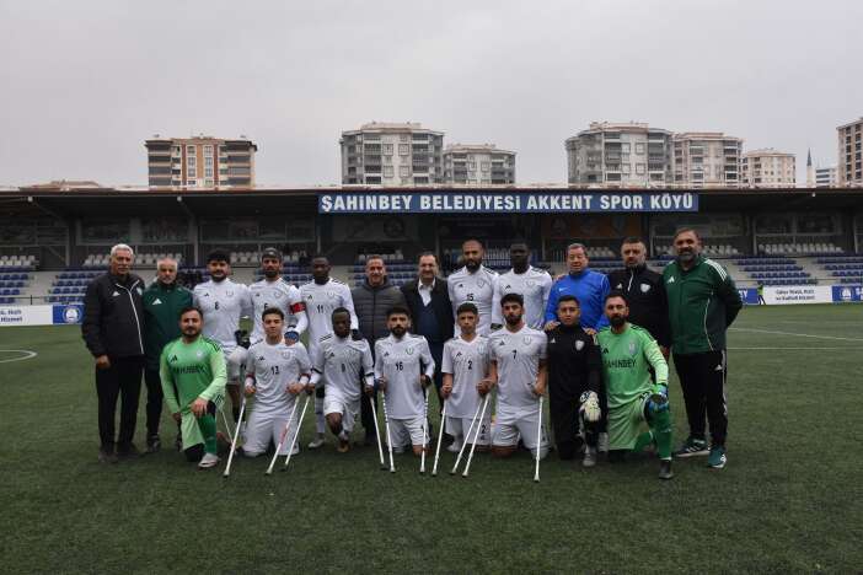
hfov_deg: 57.2
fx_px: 791
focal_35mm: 33
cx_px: 432
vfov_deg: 40.0
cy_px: 288
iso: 800
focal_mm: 22
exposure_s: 1/500
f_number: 8
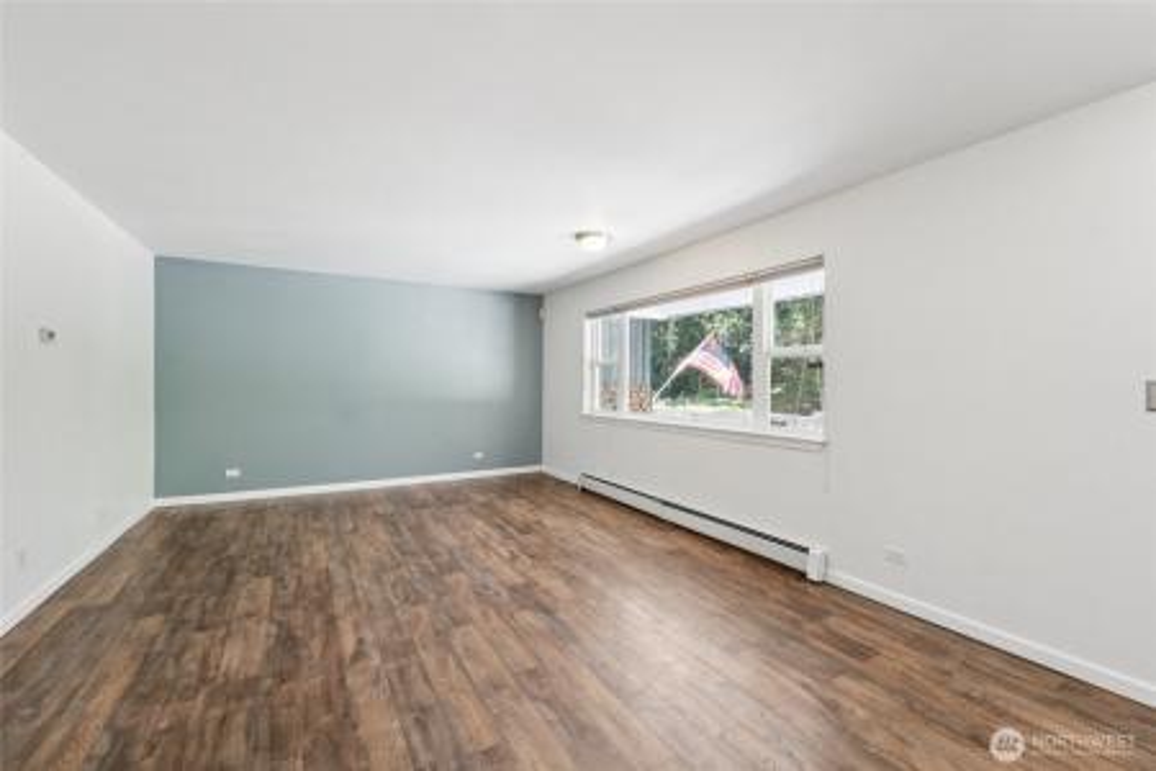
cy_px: 386
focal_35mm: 15
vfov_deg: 77.3
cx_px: 578
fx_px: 482
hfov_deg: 100.4
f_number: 9
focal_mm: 10
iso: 1600
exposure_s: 1/30
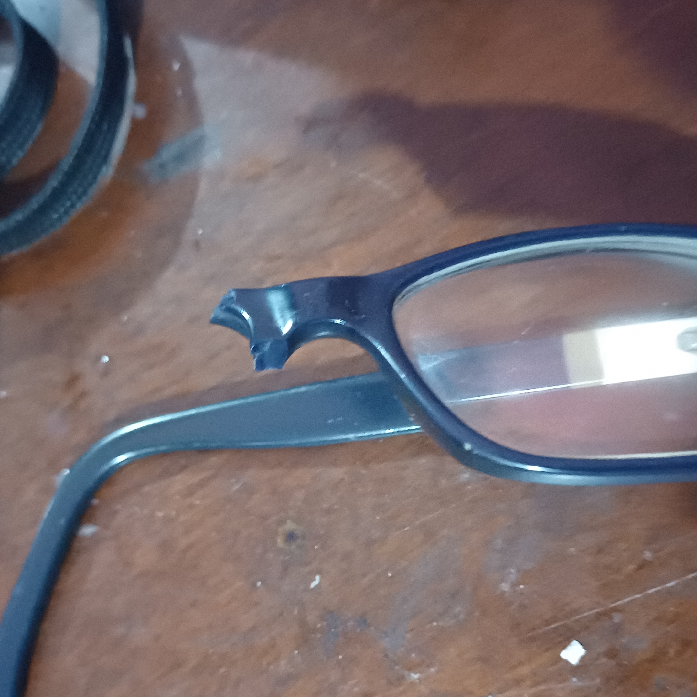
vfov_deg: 40.7
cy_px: 426
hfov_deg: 40.7
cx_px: 431
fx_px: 934
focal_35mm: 41
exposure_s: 1/10
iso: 2500
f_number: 1.8
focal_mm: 4.65
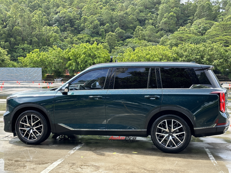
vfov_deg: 30.3
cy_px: 86
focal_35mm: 48
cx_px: 116
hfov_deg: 39.7
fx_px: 320
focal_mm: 6.86
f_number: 1.78
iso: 64
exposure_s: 1/464
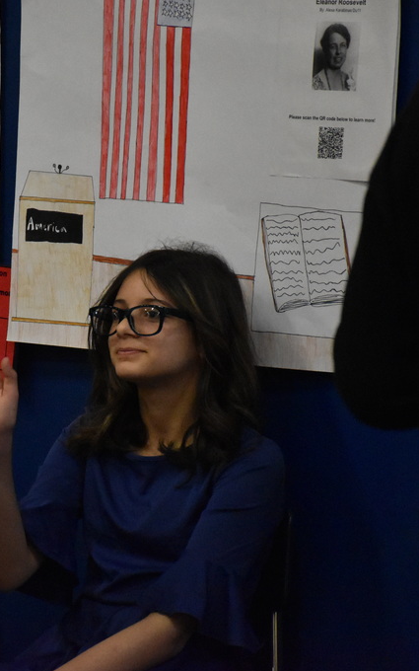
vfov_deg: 8.7
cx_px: 38
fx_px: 4417
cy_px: 336
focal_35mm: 242
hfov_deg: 5.4
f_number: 5.6
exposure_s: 1/320
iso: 6400
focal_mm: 105
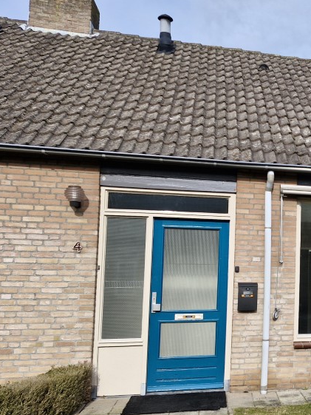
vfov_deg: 44.6
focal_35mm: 42
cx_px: 352
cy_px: 246
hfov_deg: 30.3
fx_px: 503
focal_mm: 5.54
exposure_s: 1/1580
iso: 50
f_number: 1.8
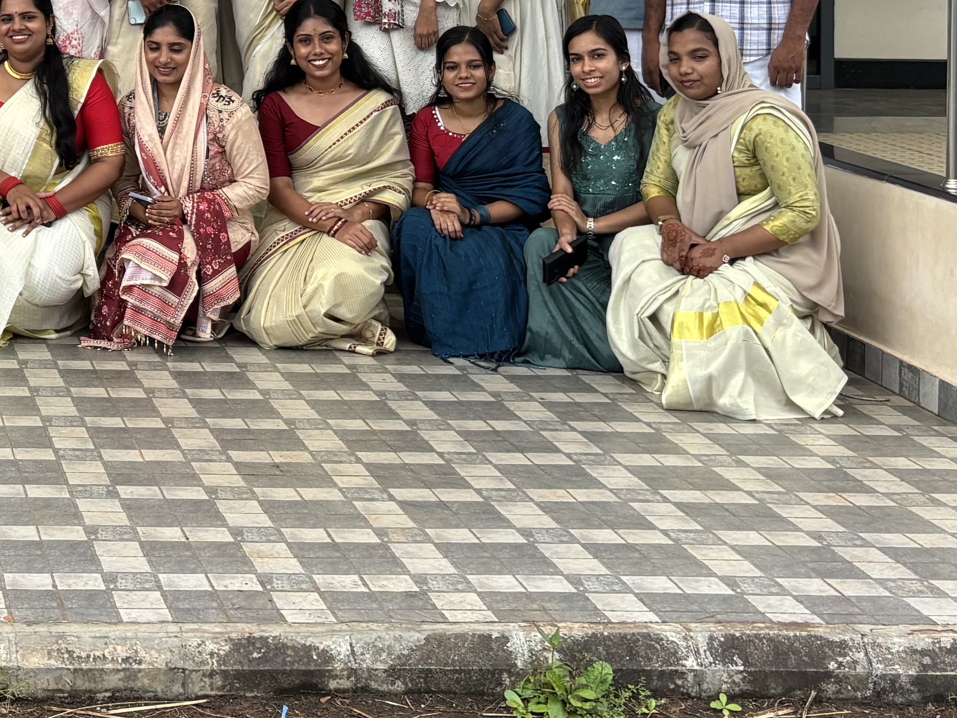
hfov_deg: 22.8
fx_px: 2212
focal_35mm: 80
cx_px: -142
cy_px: -113
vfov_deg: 17.7
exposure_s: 1/702
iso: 50
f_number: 1.6
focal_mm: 5.96
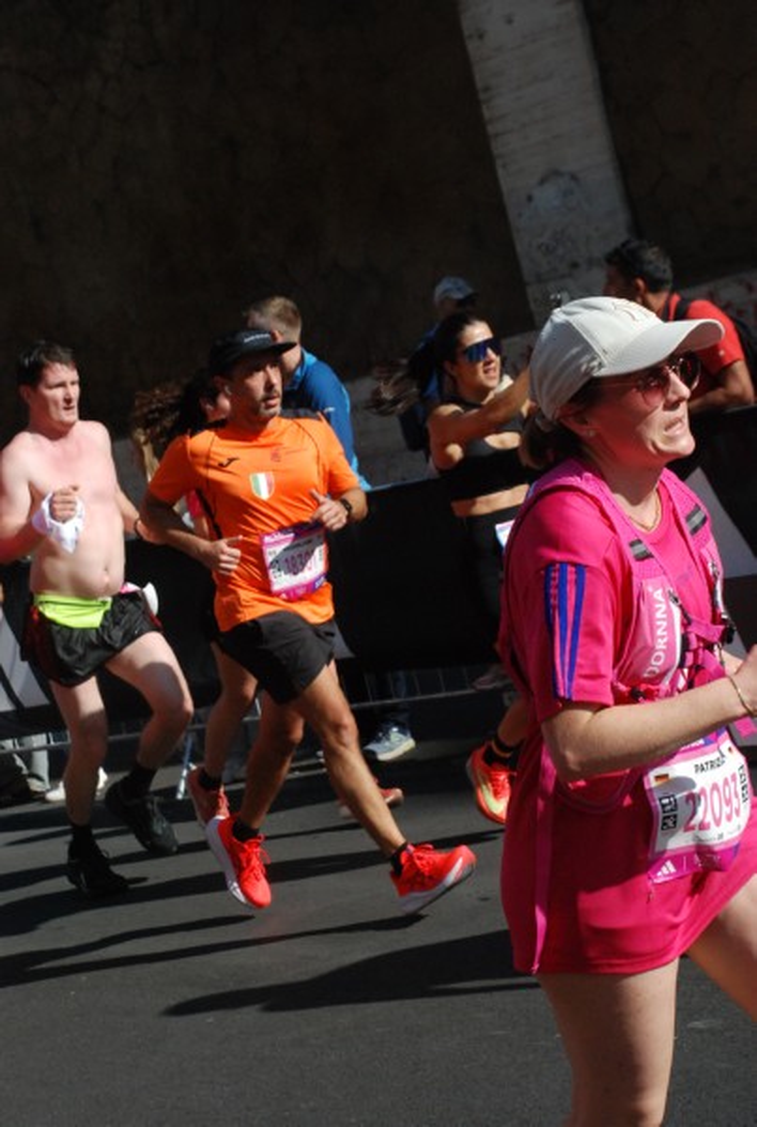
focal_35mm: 78
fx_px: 2447
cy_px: 564
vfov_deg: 25.9
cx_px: 378
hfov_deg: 17.6
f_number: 8
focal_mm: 52
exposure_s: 1/2000
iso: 1000
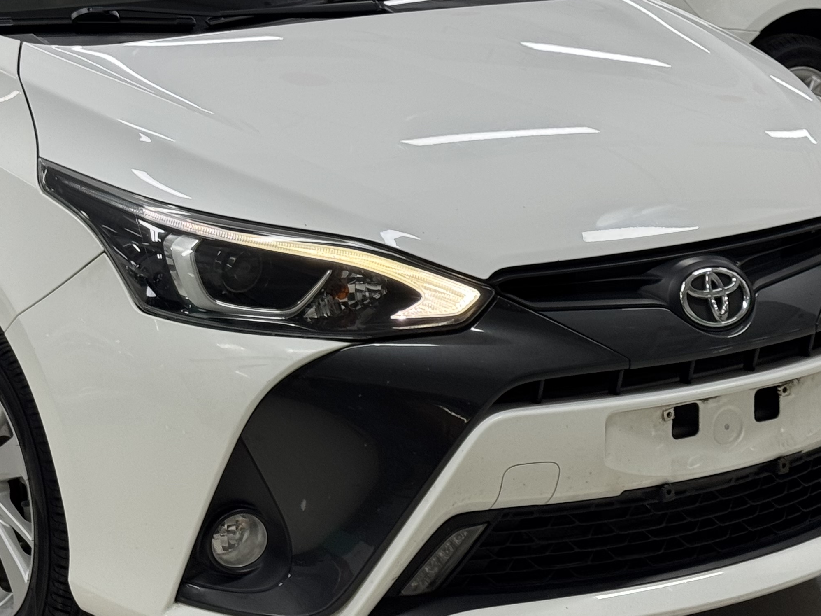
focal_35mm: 97
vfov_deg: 15.2
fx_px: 2300
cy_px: 178
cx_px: 207
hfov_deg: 20.1
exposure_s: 1/50
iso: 64
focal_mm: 6.76
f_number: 1.78
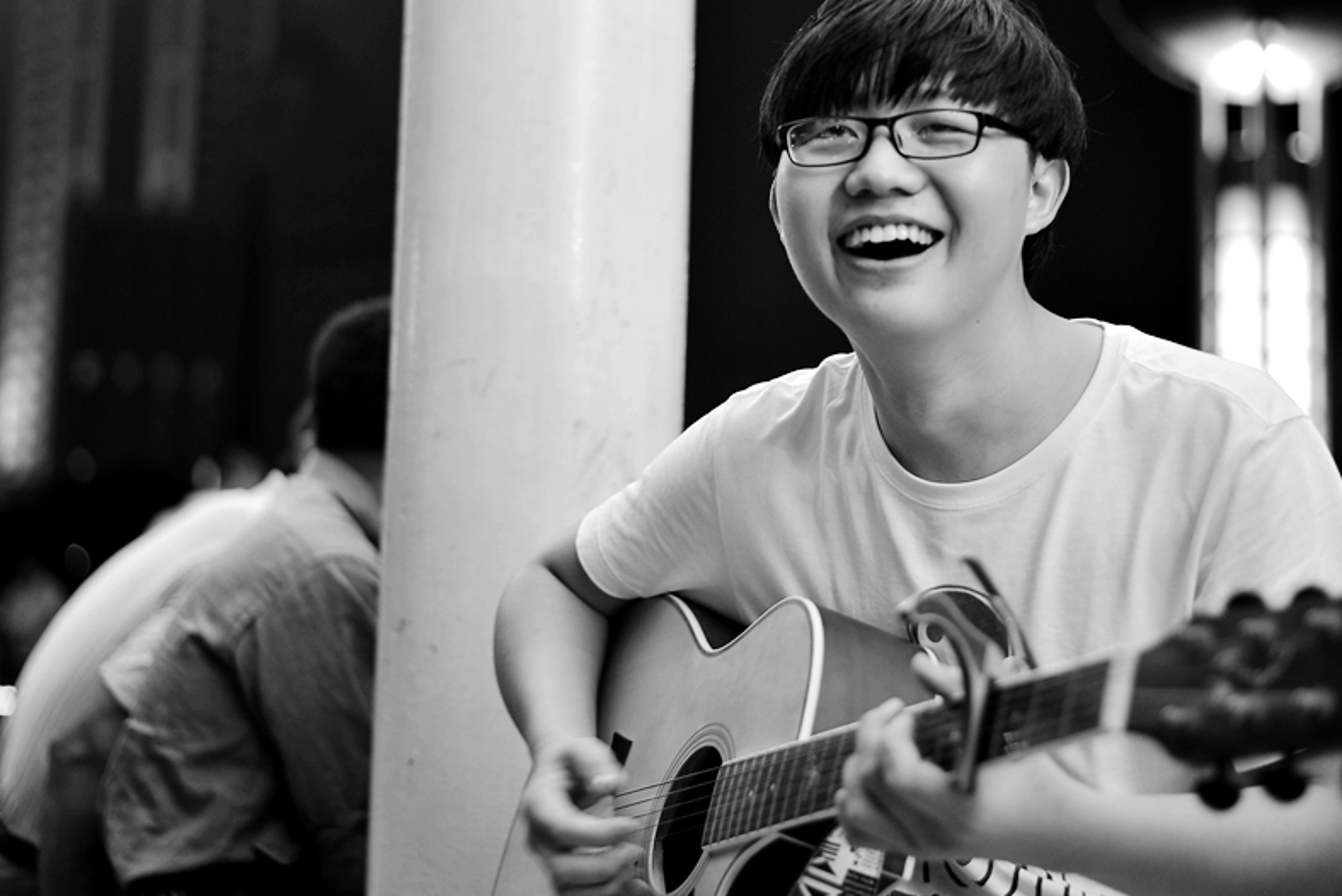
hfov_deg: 30.9
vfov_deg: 20.9
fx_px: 2424
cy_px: 324
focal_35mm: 65
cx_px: 681
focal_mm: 50
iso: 400
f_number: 1.8
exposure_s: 1/50
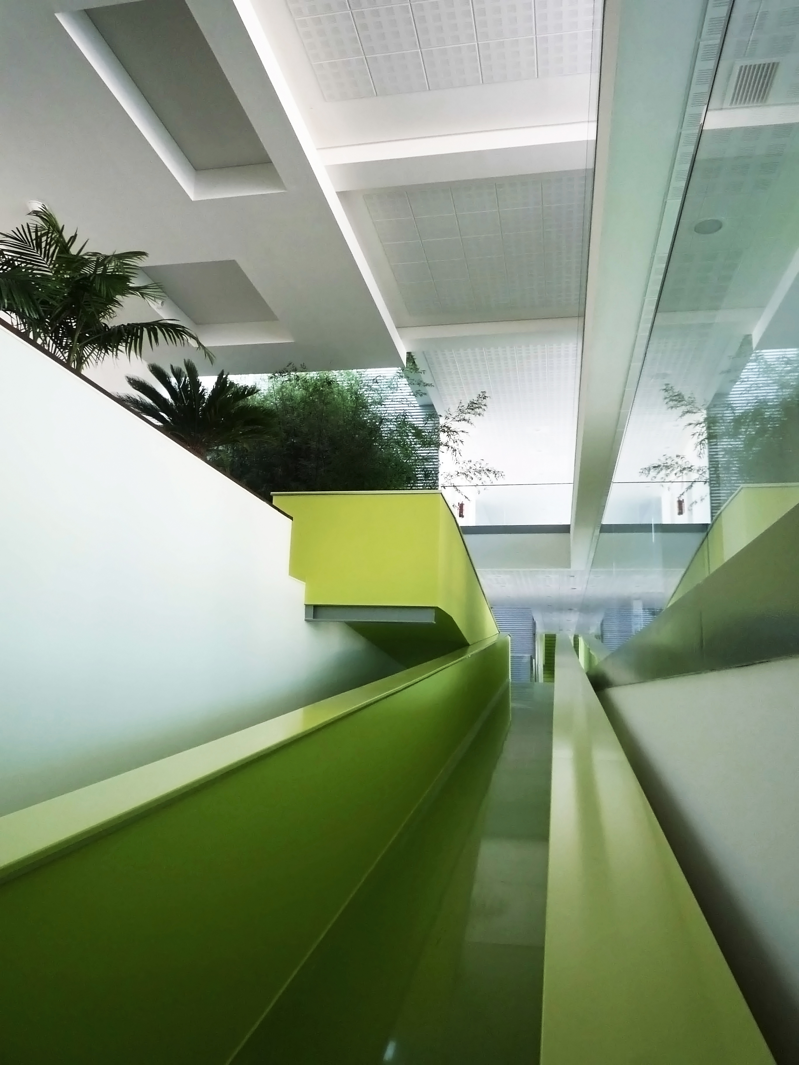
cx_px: 400
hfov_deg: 54.9
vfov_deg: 69.4
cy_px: 532
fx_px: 769
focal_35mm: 25
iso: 160
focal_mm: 4.4
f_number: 2.8
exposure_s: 1/30
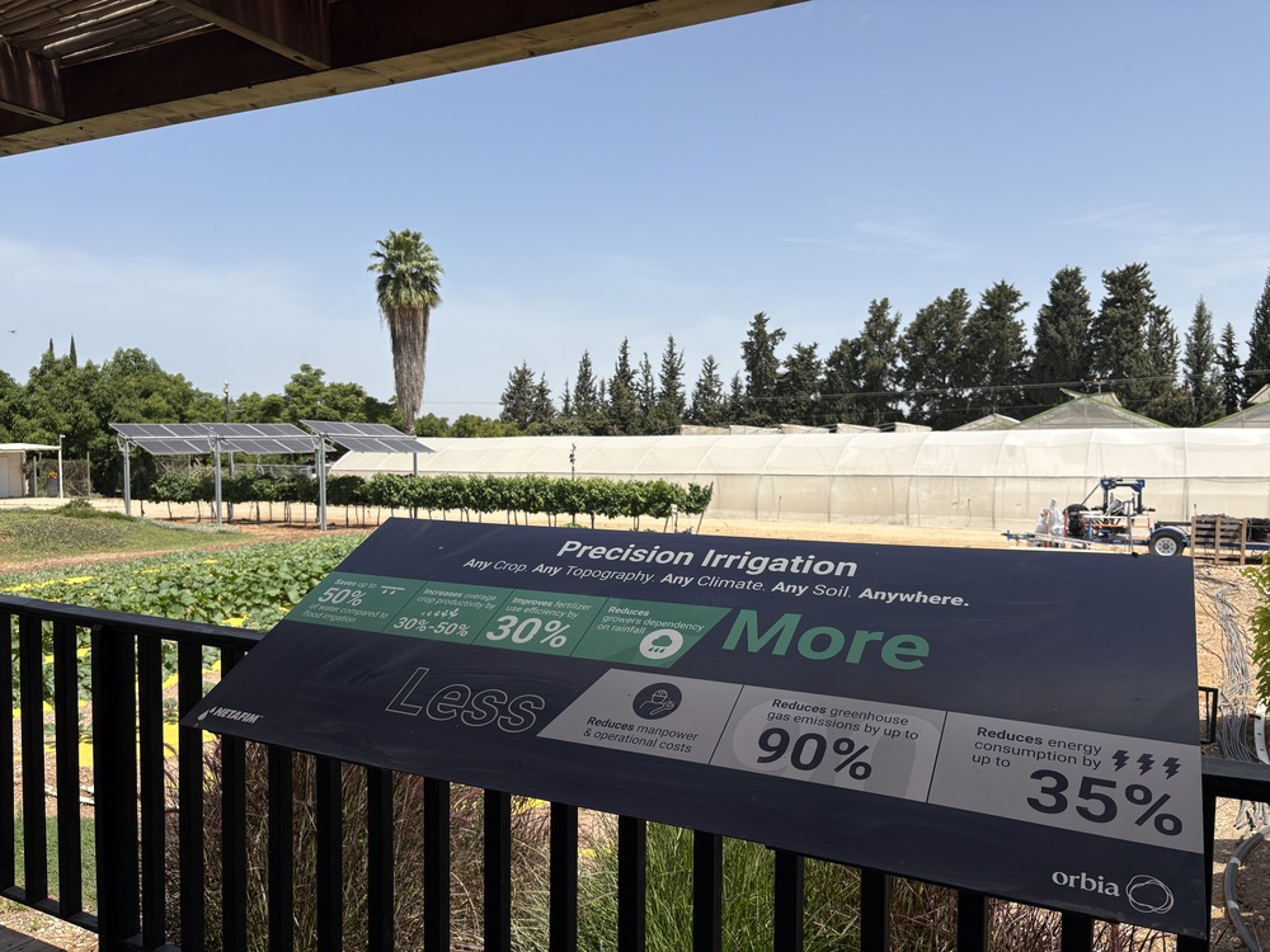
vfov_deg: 53.1
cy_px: 476
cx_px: 635
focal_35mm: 26
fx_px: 954
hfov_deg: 67.3
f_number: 1.6
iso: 50
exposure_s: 1/3831
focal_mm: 5.96
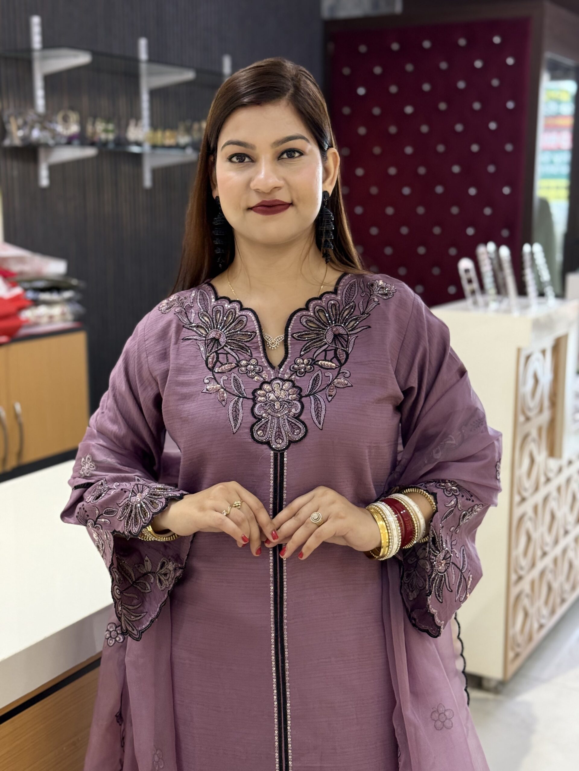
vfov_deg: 39.7
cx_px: 290
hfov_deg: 30.3
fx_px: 1070
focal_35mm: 48
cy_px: 386
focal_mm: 6.76
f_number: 1.78
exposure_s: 1/100
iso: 160
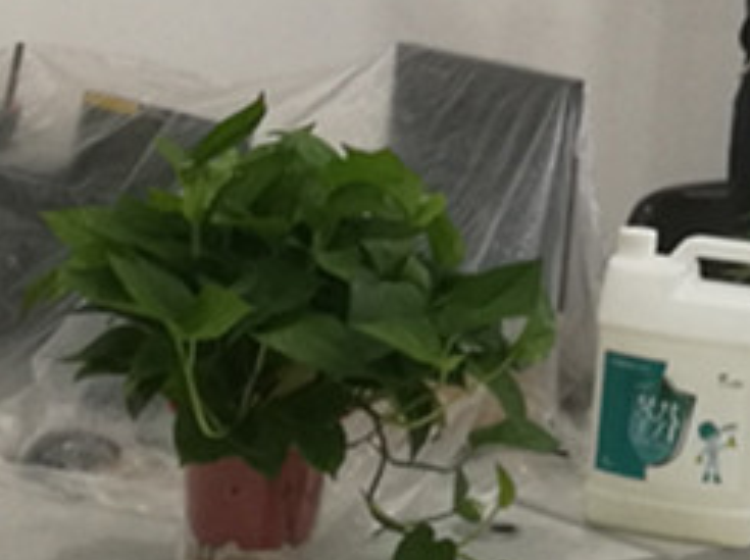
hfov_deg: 18.2
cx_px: 722
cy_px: -58
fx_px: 2293
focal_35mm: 106
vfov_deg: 13.6
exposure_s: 1/33.3
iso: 160
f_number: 2.2
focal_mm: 4.5
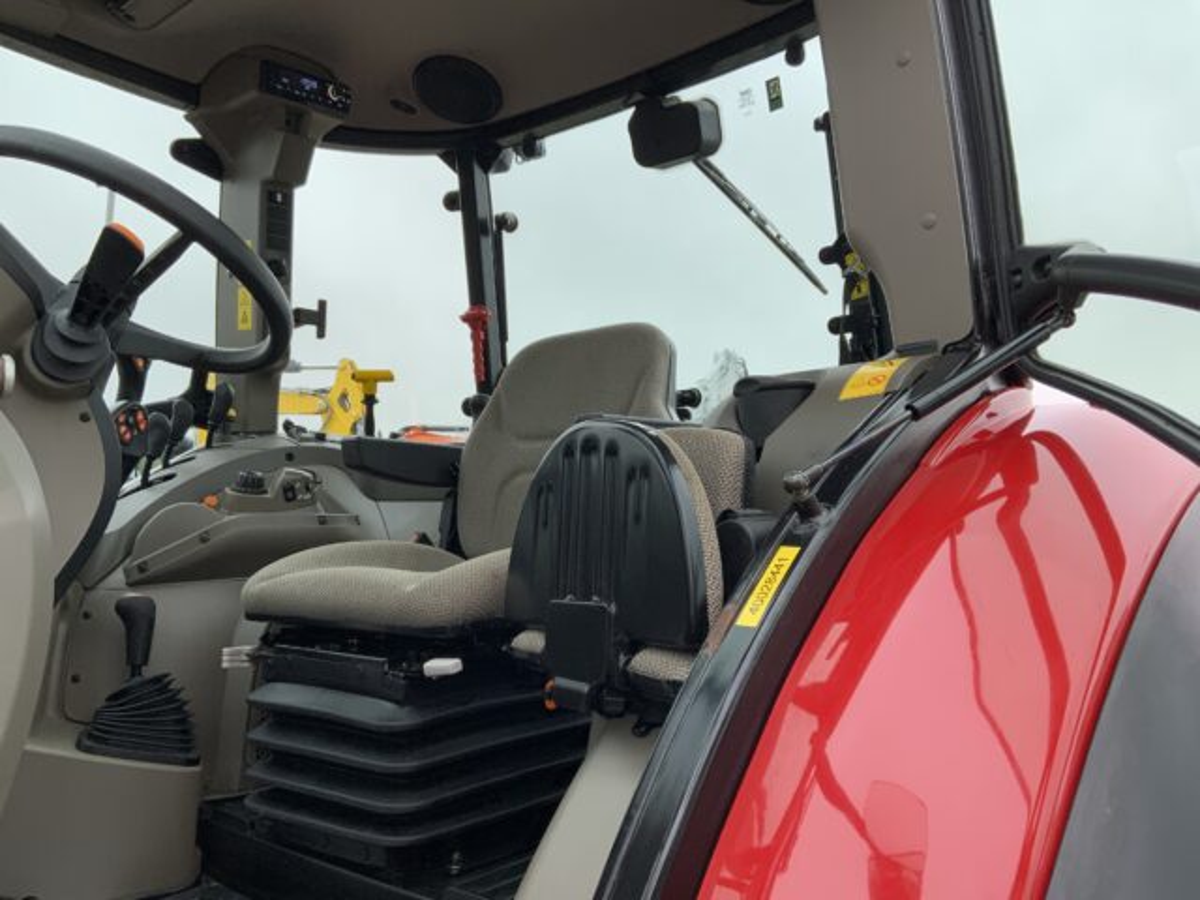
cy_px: 450
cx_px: 600
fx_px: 1005
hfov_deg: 61.7
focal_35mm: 29
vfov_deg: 48.2
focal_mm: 3
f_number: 1.8
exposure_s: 1/122
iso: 50
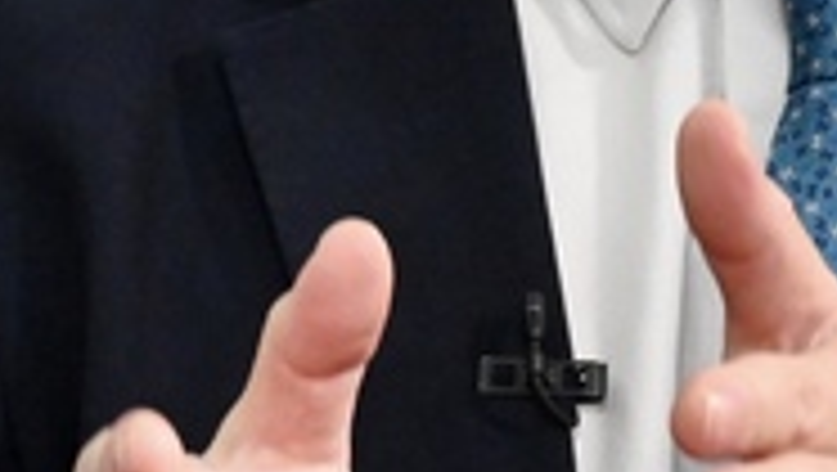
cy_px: -589
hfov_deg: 5.0
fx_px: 9463
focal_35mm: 426
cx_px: -572
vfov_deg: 2.8
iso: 3200
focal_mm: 63
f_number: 5
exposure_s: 1/250
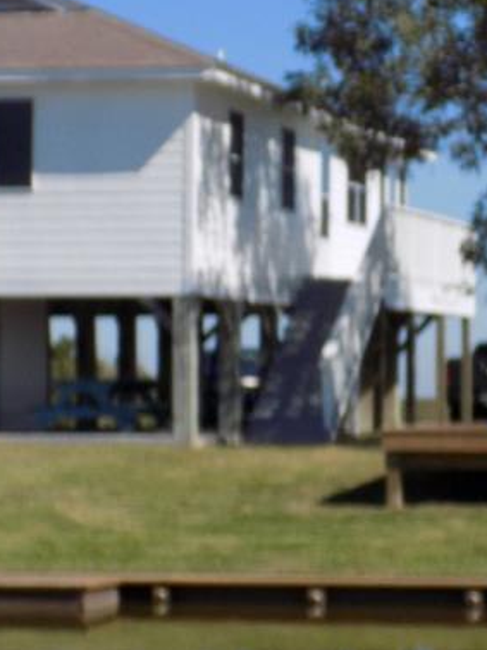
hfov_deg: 10.5
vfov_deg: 14.0
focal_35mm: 141
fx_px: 2648
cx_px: 392
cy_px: 330
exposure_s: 1/1000
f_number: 3.9
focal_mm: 9.3
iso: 80
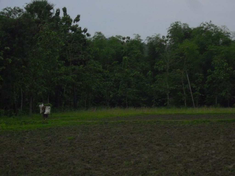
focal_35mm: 113
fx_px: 767
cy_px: 88
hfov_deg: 17.4
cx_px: 118
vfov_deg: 13.1
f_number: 5.2
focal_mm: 18.6
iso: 400
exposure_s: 1/60
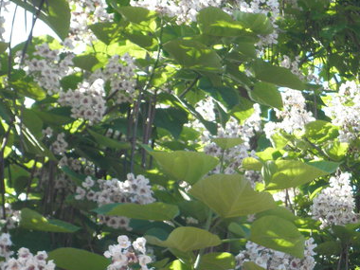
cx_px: 284
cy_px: 184
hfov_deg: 19.6
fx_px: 1030
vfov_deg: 14.9
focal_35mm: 99
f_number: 3.4
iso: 64
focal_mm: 8.3
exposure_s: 1/250
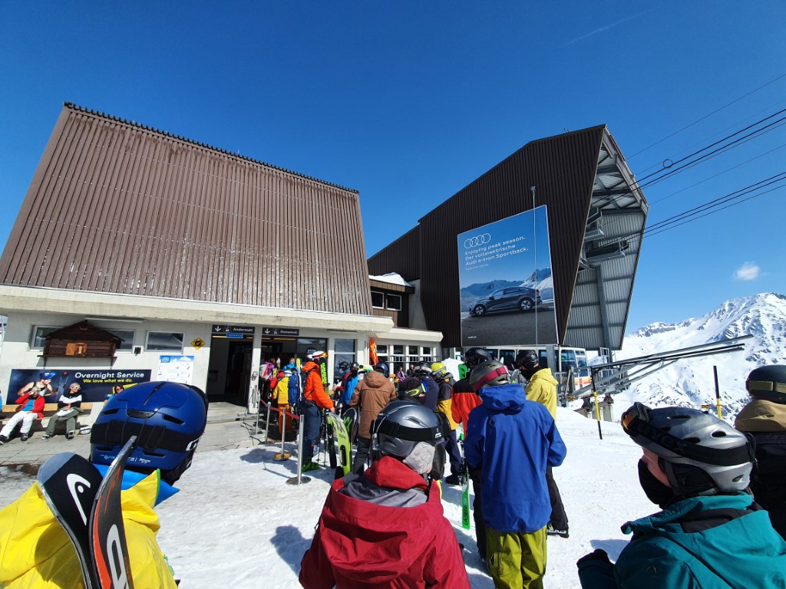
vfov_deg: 89.9
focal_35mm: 13
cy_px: 294
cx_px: 393
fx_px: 295
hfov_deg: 106.2
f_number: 2.2
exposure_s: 1/1564
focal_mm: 1.8
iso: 50
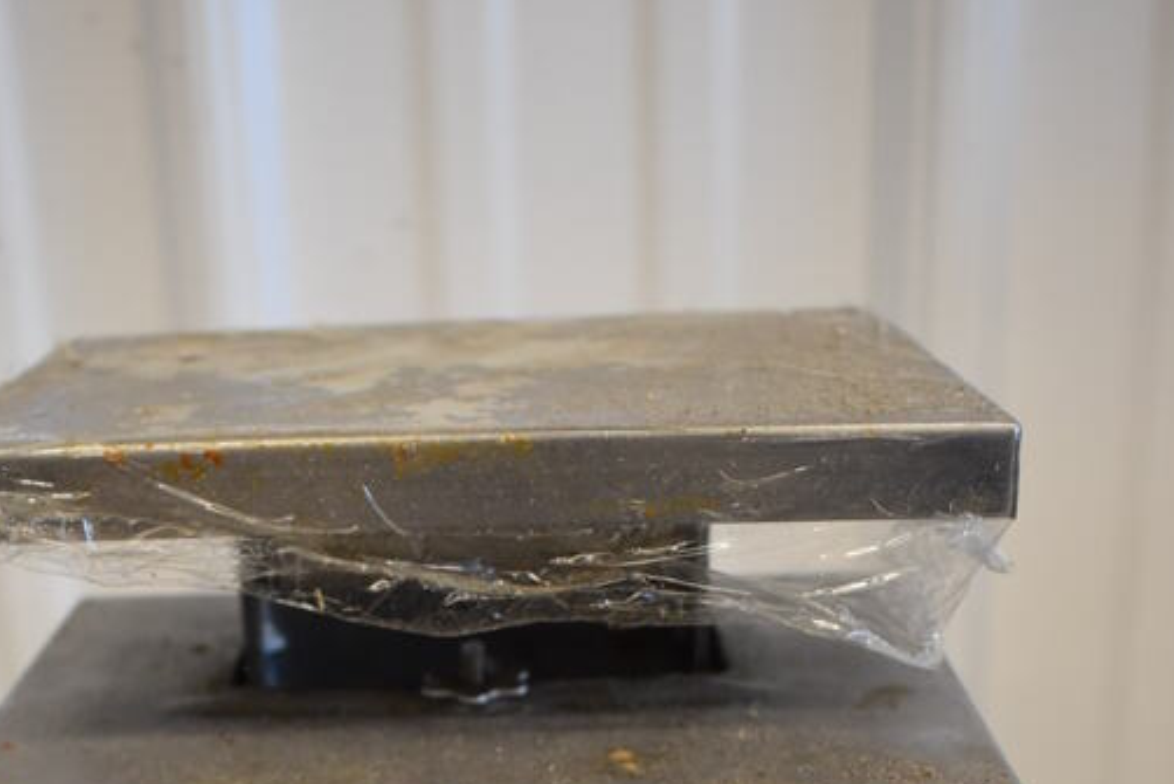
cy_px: 949
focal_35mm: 60
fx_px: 1957
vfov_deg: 21.0
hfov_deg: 33.3
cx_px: 479
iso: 1100
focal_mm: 22
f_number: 3.8
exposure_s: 1/125
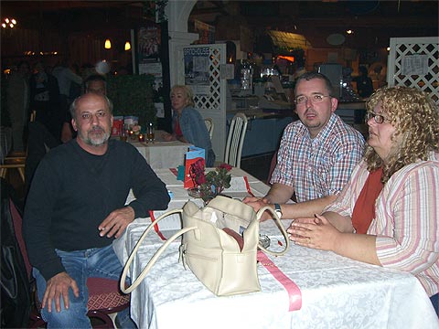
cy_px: 164
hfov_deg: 49.0
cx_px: 220
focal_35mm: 38
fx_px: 482
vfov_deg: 37.7
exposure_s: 1/60
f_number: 2.7
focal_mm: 6.2
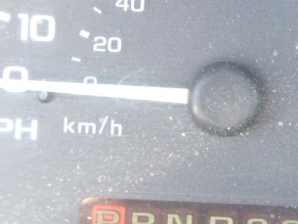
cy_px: 141
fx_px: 1318
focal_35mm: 153
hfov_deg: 12.8
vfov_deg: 9.7
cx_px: 270
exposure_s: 1/30
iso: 800
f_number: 5.7
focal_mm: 13.09
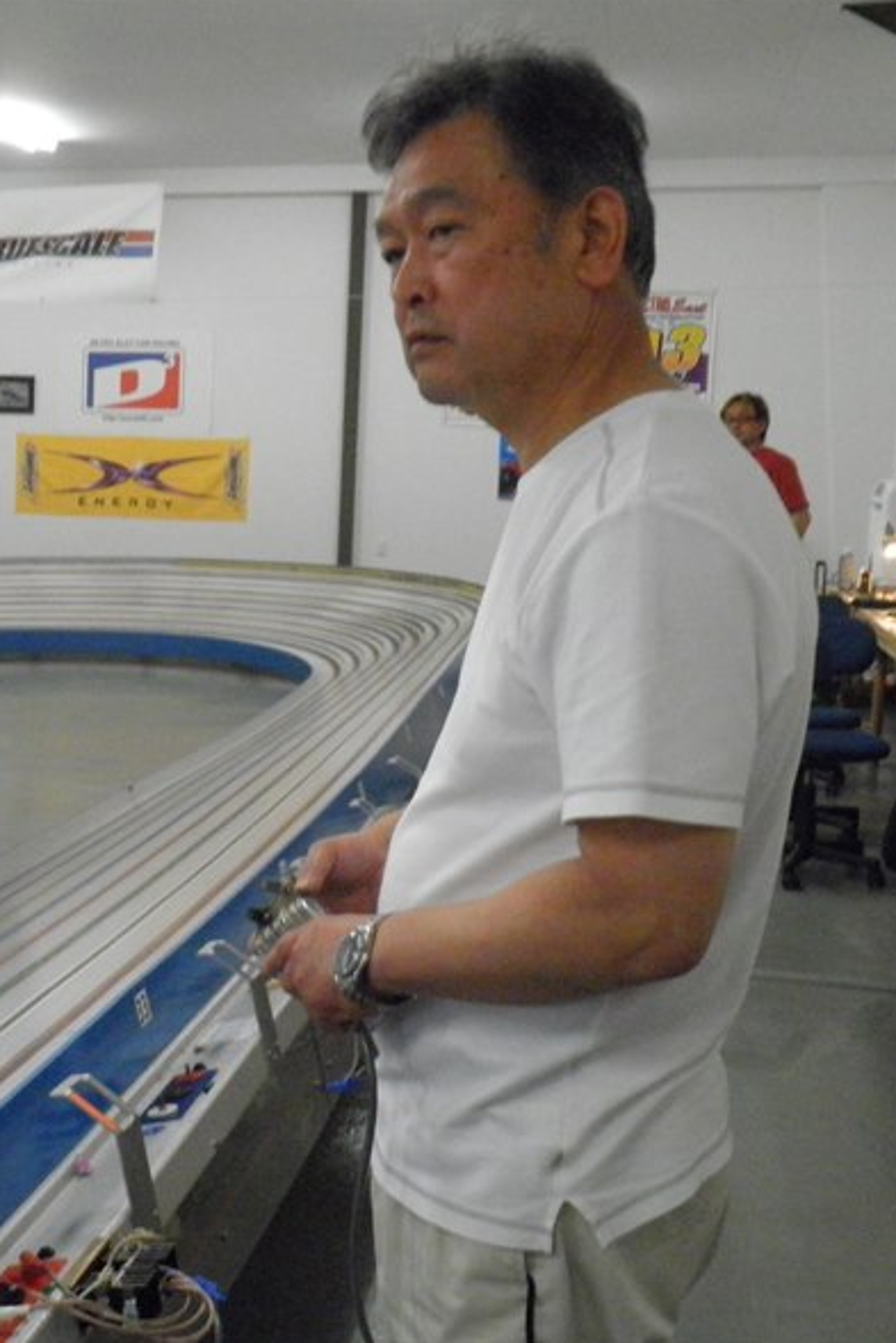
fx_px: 1791
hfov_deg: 27.1
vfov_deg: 41.1
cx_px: 89
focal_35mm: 48
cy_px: 670
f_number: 3.5
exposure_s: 1/80
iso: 800
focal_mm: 6.1
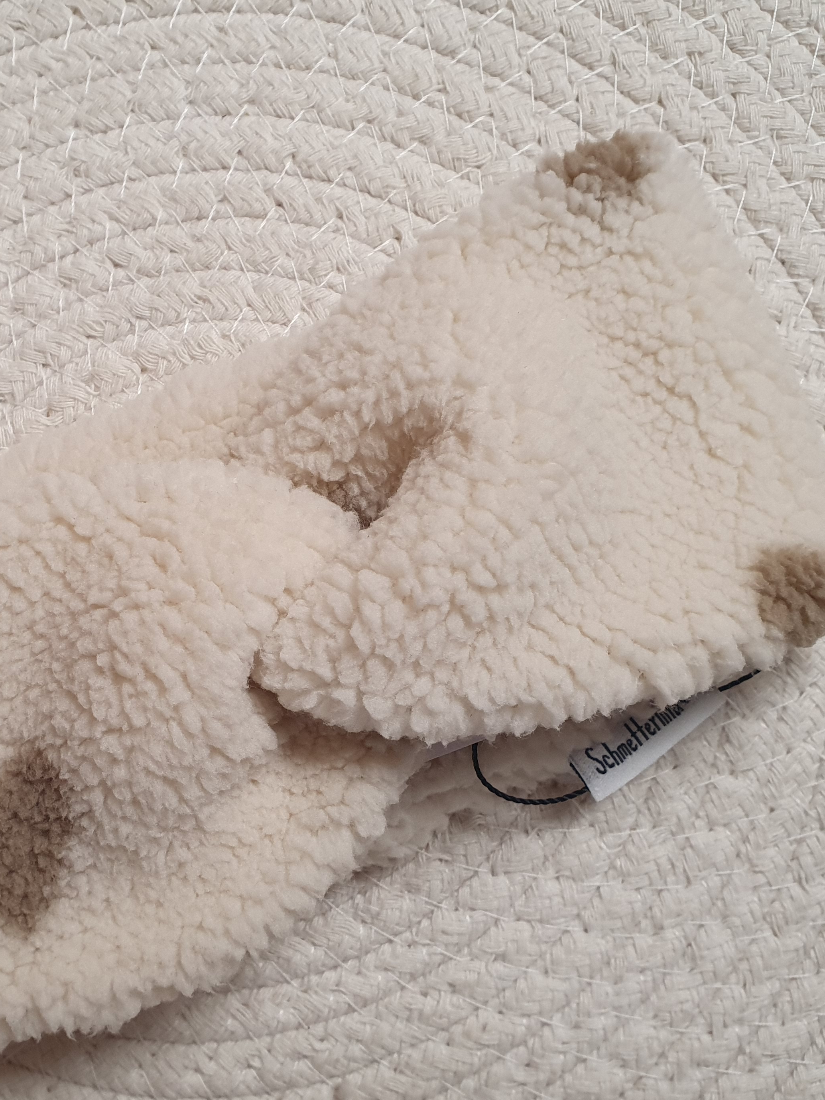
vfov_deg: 48.9
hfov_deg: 37.2
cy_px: 589
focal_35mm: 38
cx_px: 257
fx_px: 1208
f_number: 2.4
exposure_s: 1/100
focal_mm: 4.32
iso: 125
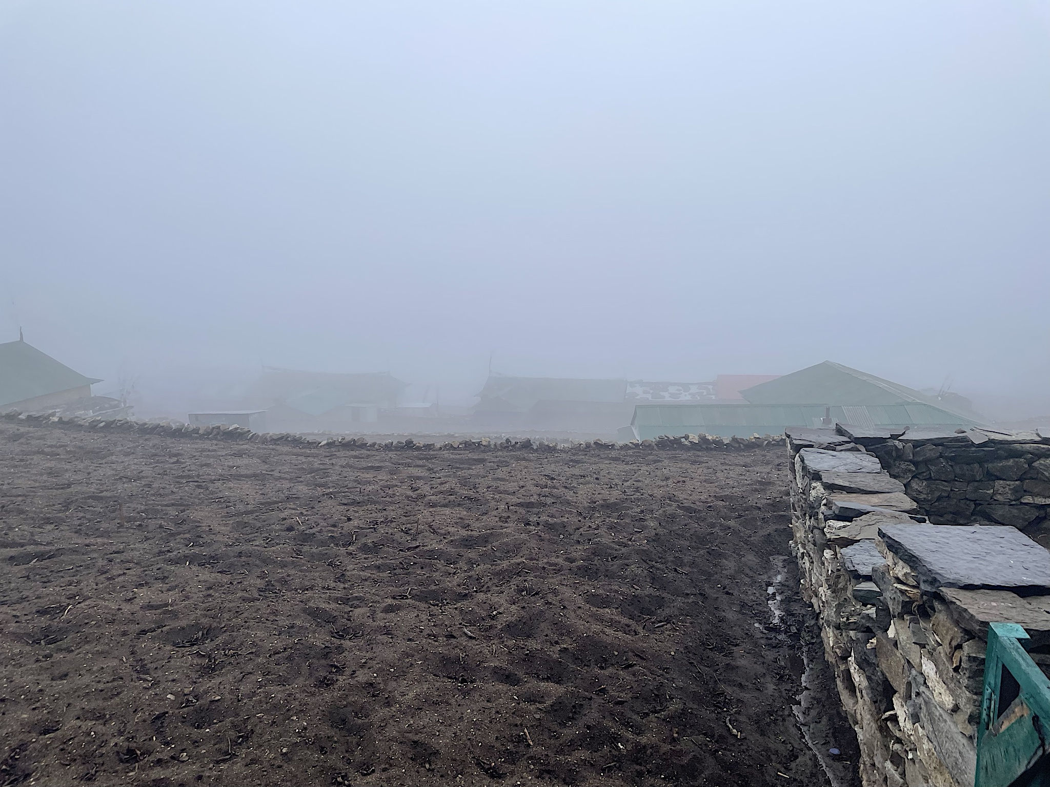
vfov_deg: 53.1
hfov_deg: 67.3
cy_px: 394
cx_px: 525
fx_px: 789
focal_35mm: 26
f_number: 1.6
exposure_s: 1/1416
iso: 32
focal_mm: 4.2
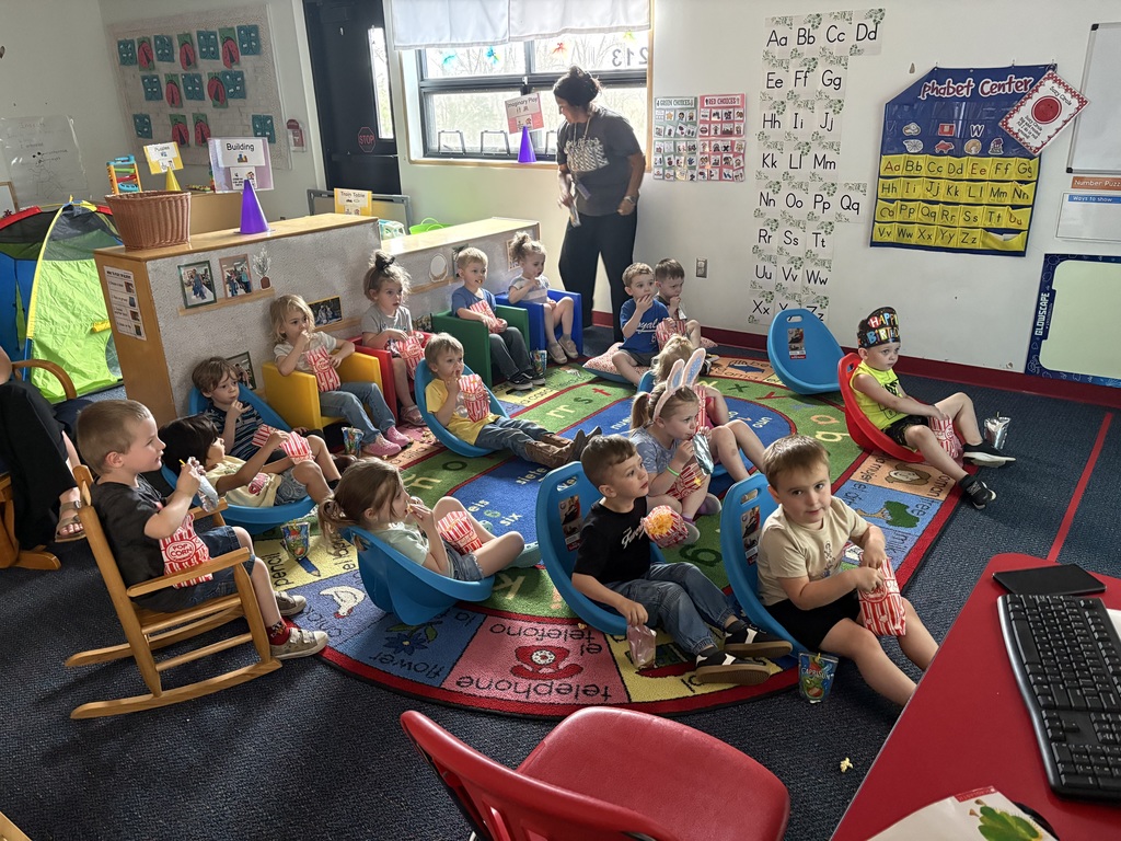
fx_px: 842
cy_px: 420
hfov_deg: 67.3
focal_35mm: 26
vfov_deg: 53.1
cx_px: 560
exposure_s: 1/40
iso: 500
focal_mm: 6
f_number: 1.6
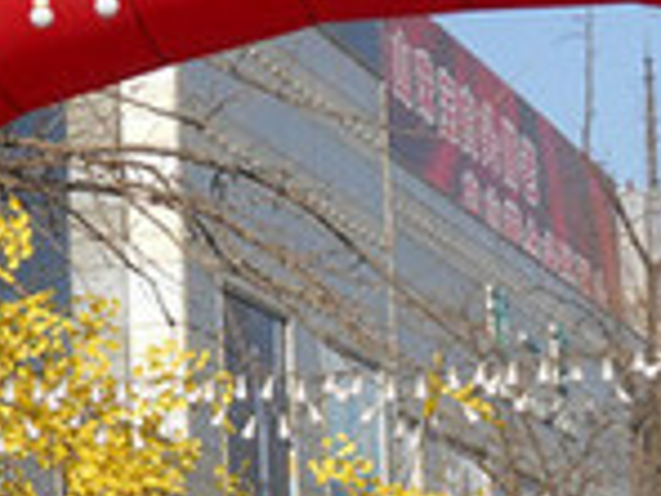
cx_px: 353
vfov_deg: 7.9
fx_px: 3552
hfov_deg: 10.6
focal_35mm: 186
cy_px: 576
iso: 80
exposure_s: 1/640
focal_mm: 8.3
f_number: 3.4
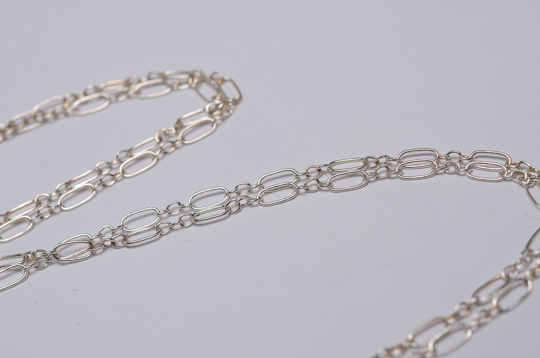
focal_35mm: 90
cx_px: 270
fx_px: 1347
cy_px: 179
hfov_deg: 22.7
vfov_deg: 15.1
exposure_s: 1/80
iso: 100
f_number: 11
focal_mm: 60
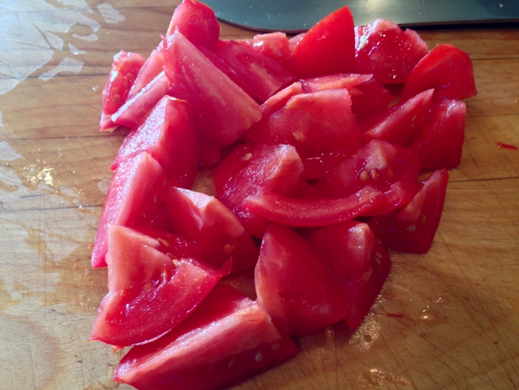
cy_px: 195
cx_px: 260
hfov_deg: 55.4
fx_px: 495
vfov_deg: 42.9
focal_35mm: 33
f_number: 2.4
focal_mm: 4.12
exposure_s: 1/20
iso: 64
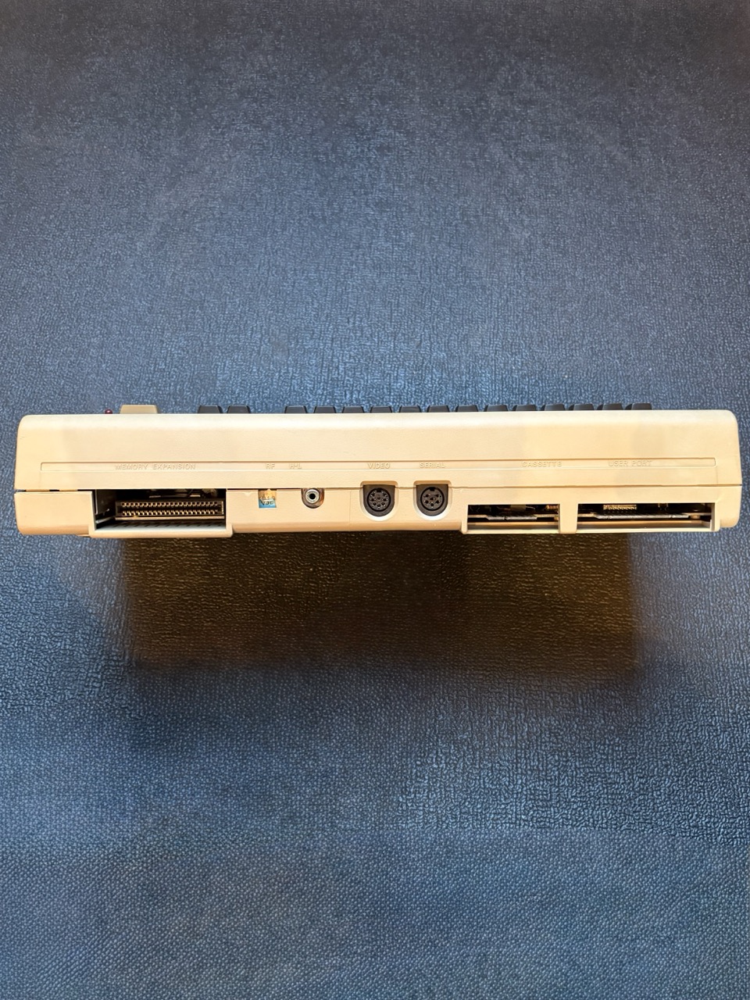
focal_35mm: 26
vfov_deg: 67.3
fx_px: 751
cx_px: 375
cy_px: 500
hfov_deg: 53.1
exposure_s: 1/32
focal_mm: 5.96
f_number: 1.6
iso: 640
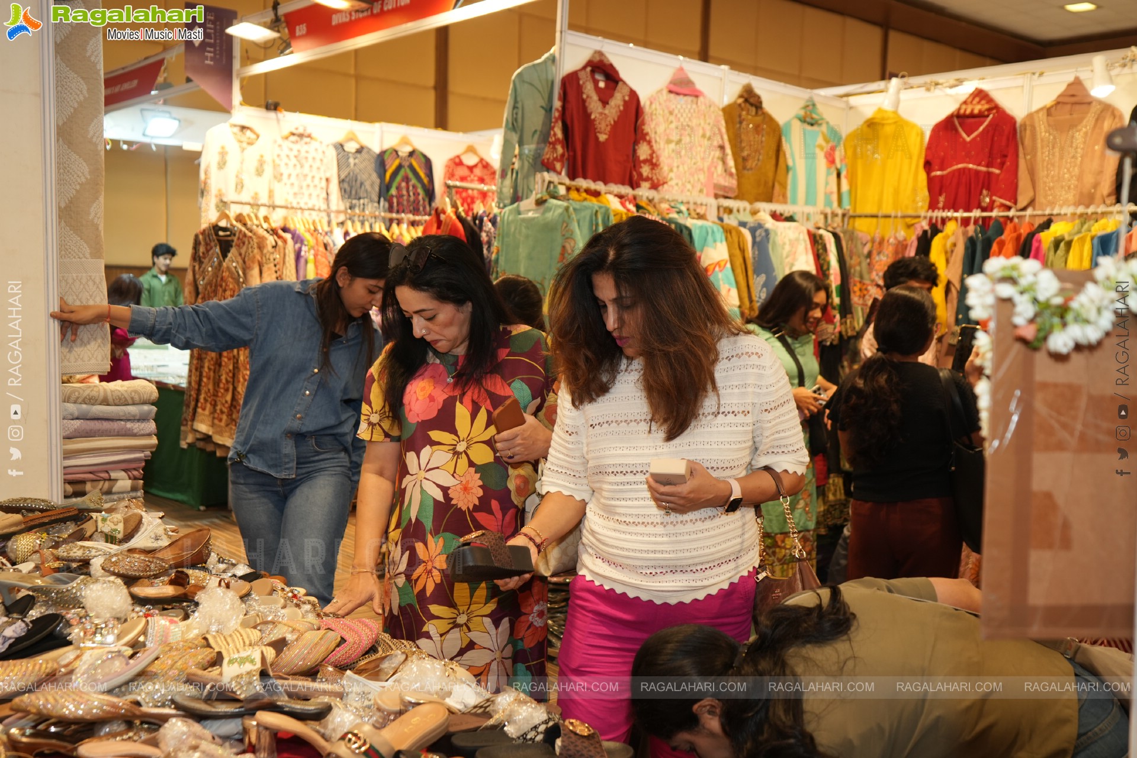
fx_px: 1074
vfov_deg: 38.9
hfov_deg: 55.8
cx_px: 568
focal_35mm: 34
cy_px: 379
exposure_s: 1/160
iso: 800
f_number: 5
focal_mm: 34
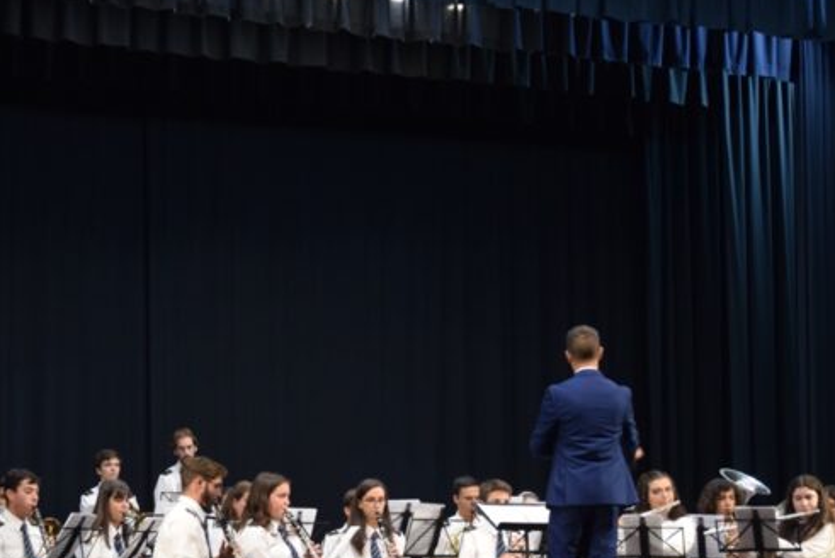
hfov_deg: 23.3
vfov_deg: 15.7
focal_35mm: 87
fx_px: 2019
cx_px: 281
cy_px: 407
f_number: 4.5
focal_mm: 38
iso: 1250
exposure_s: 1/25
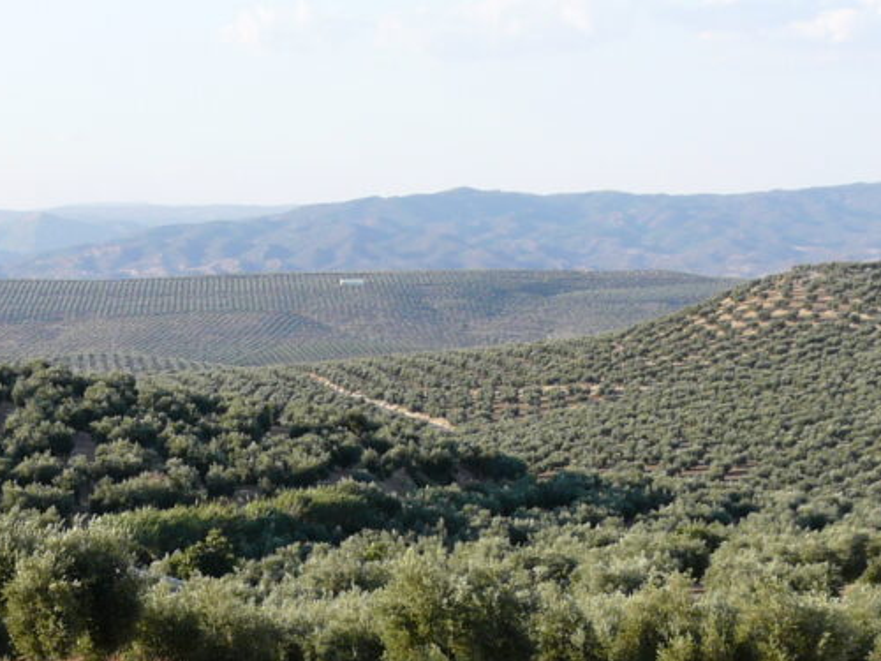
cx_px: 148
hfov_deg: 14.7
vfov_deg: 11.1
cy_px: 635
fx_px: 3385
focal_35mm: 133
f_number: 5
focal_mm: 8.3
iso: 100
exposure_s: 1/250
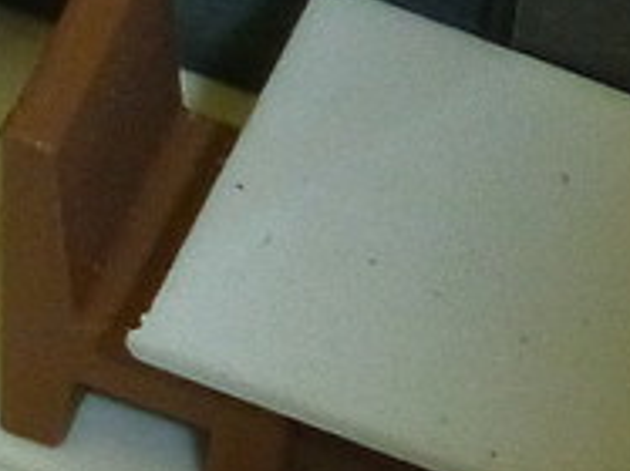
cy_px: 1189
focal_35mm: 672
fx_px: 12222
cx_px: -1046
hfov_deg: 2.9
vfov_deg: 2.2
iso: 320
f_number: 5.7
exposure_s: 1/60
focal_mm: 17.4
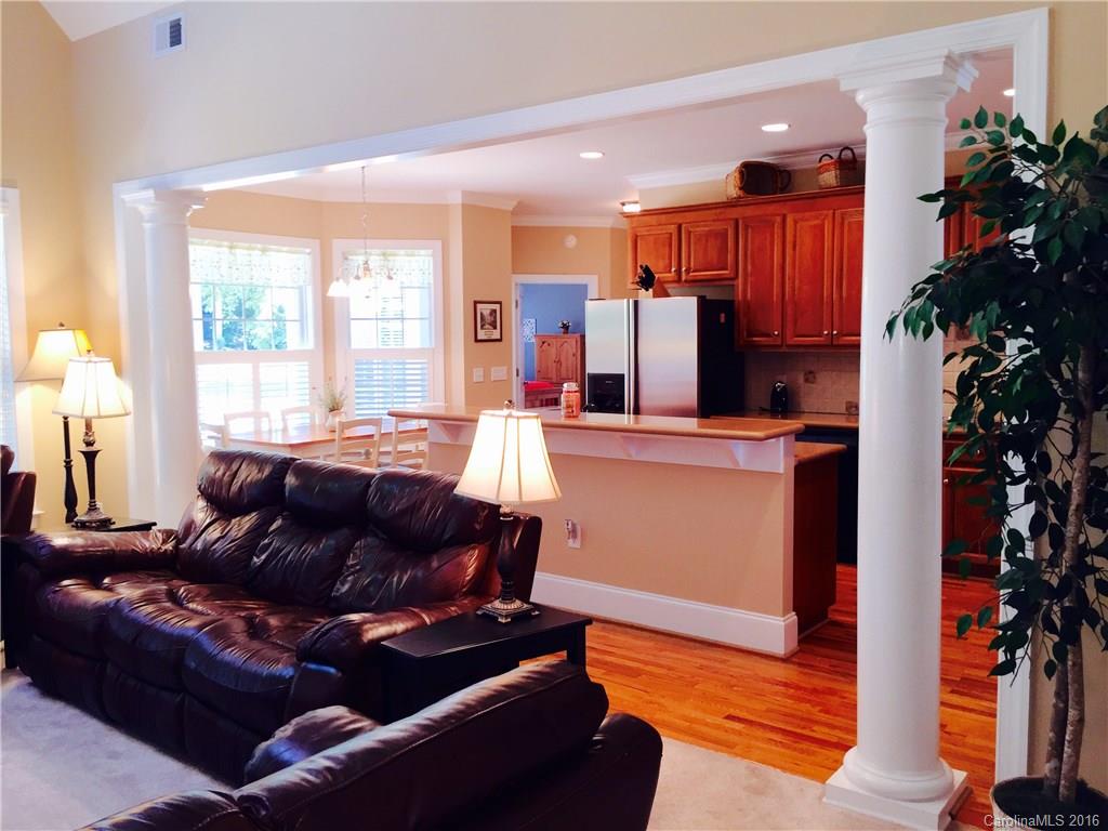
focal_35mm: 29
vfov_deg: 48.2
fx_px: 928
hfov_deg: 61.7
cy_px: 416
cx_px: 554
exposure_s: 1/30
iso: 50
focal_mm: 4.15
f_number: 2.2
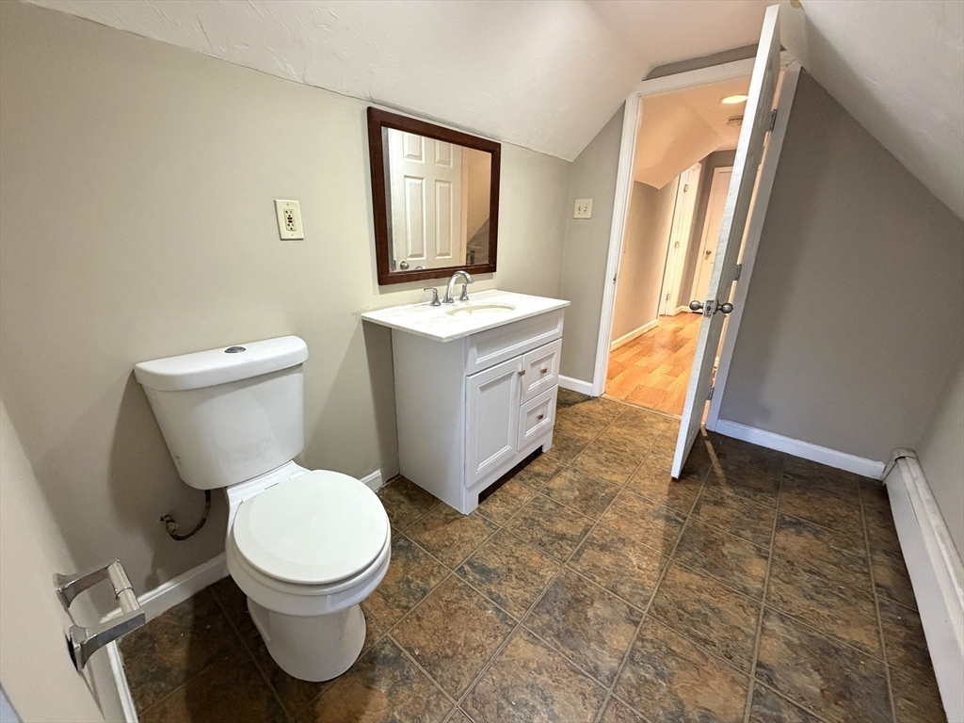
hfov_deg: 102.1
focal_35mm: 14
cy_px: 362
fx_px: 390
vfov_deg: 85.7
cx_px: 482
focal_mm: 2.22
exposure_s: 1/60
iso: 500
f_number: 2.2
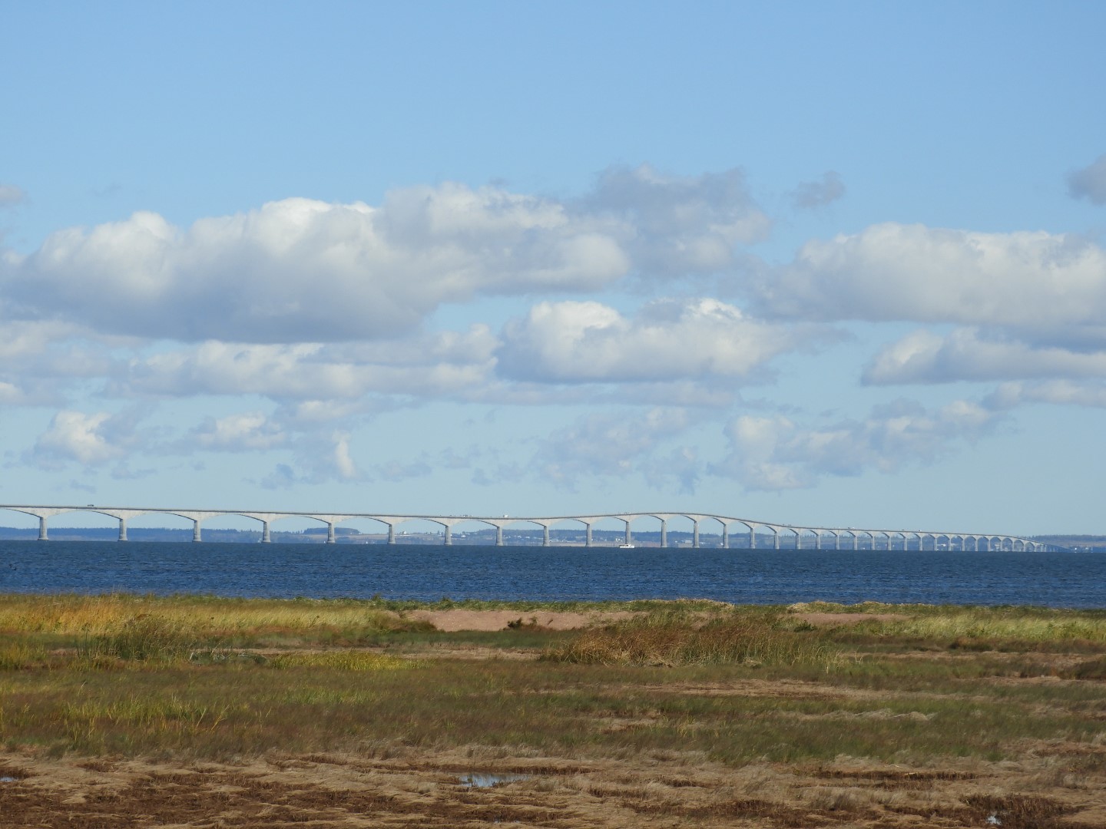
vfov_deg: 8.7
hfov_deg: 11.6
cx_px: 553
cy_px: 414
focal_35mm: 170
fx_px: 5432
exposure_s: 1/800
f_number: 5.2
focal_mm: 30.5
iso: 100
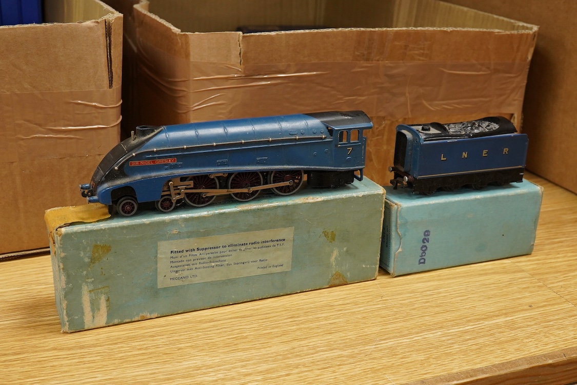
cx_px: 288
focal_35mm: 45
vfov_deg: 29.9
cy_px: 192
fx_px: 721
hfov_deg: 43.6
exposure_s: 1/80
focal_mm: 30
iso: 2500
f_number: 13
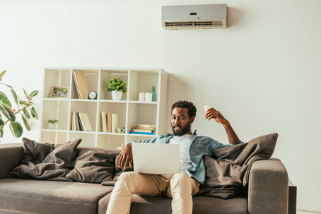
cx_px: 160
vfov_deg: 30.5
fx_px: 392
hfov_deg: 44.5
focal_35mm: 44
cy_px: 107
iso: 400
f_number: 3.5
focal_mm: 44
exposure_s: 1/200
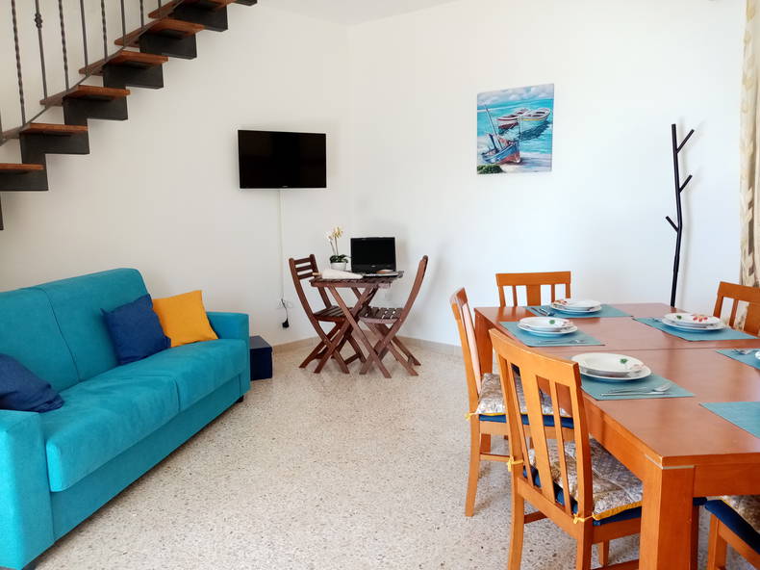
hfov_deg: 67.3
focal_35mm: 26
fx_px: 571
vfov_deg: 53.0
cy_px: 285
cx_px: 380
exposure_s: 1/50
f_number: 1.8
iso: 140
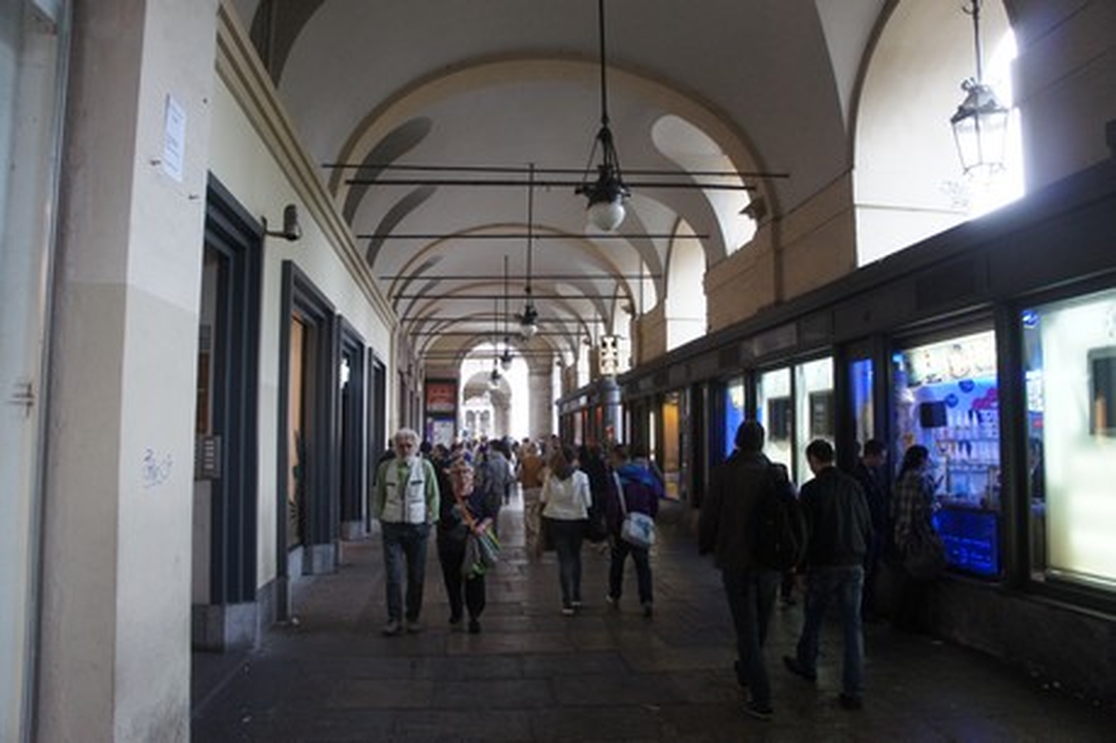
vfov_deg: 47.9
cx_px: 558
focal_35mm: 27
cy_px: 372
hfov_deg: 67.4
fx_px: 836
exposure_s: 1/250
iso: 1600
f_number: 3.5
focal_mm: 18
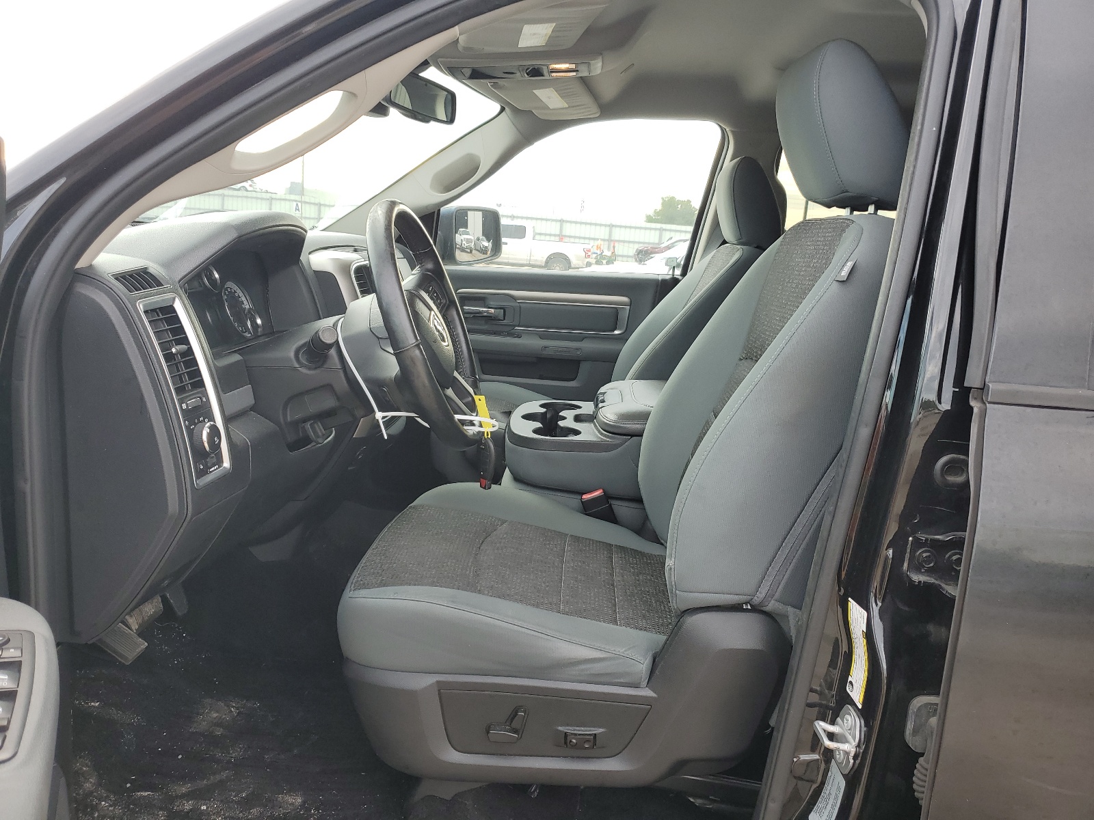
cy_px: 410
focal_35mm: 26
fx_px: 822
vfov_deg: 53.1
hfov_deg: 67.3
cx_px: 547
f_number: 1.5
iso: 50
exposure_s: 1/217
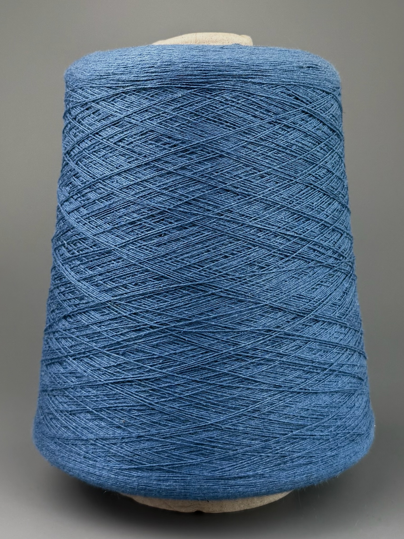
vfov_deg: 71.6
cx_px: 202
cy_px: 270
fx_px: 373
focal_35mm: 24
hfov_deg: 56.8
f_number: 1.78
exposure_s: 1/677
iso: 80
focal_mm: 6.76
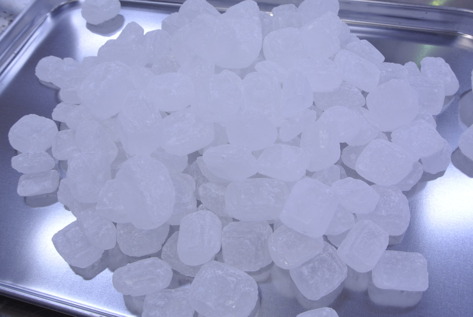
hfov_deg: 51.8
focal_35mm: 37
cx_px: 236
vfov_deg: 36.0
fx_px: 487
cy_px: 158
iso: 100
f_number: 9
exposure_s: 1/8
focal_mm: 14
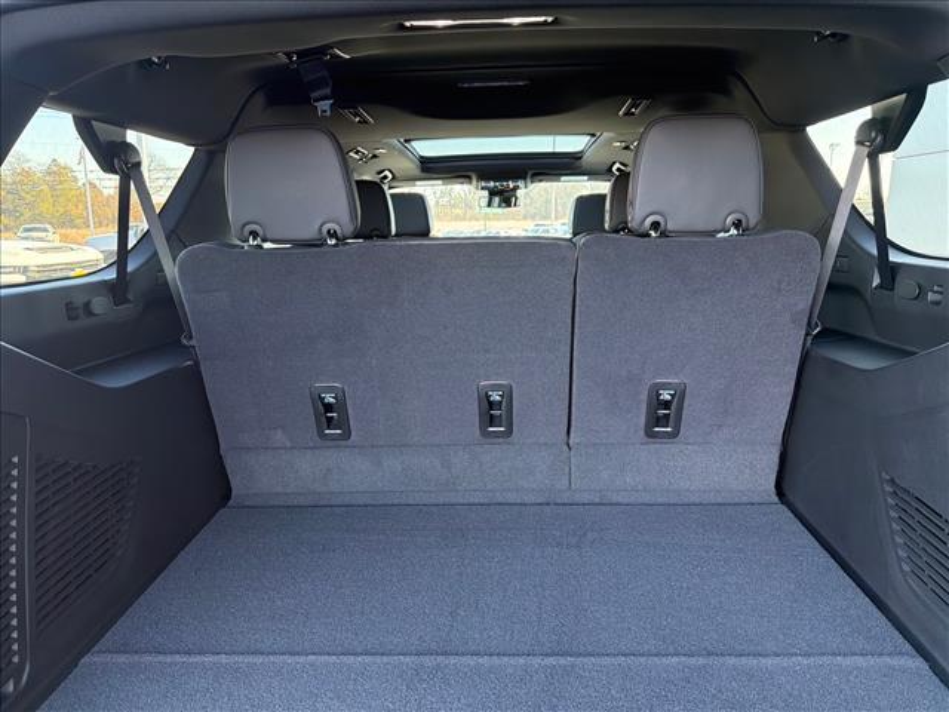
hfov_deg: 71.6
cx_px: 474
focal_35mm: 24
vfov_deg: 56.8
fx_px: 658
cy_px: 356
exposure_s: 1/95
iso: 200
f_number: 1.78
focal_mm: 6.76
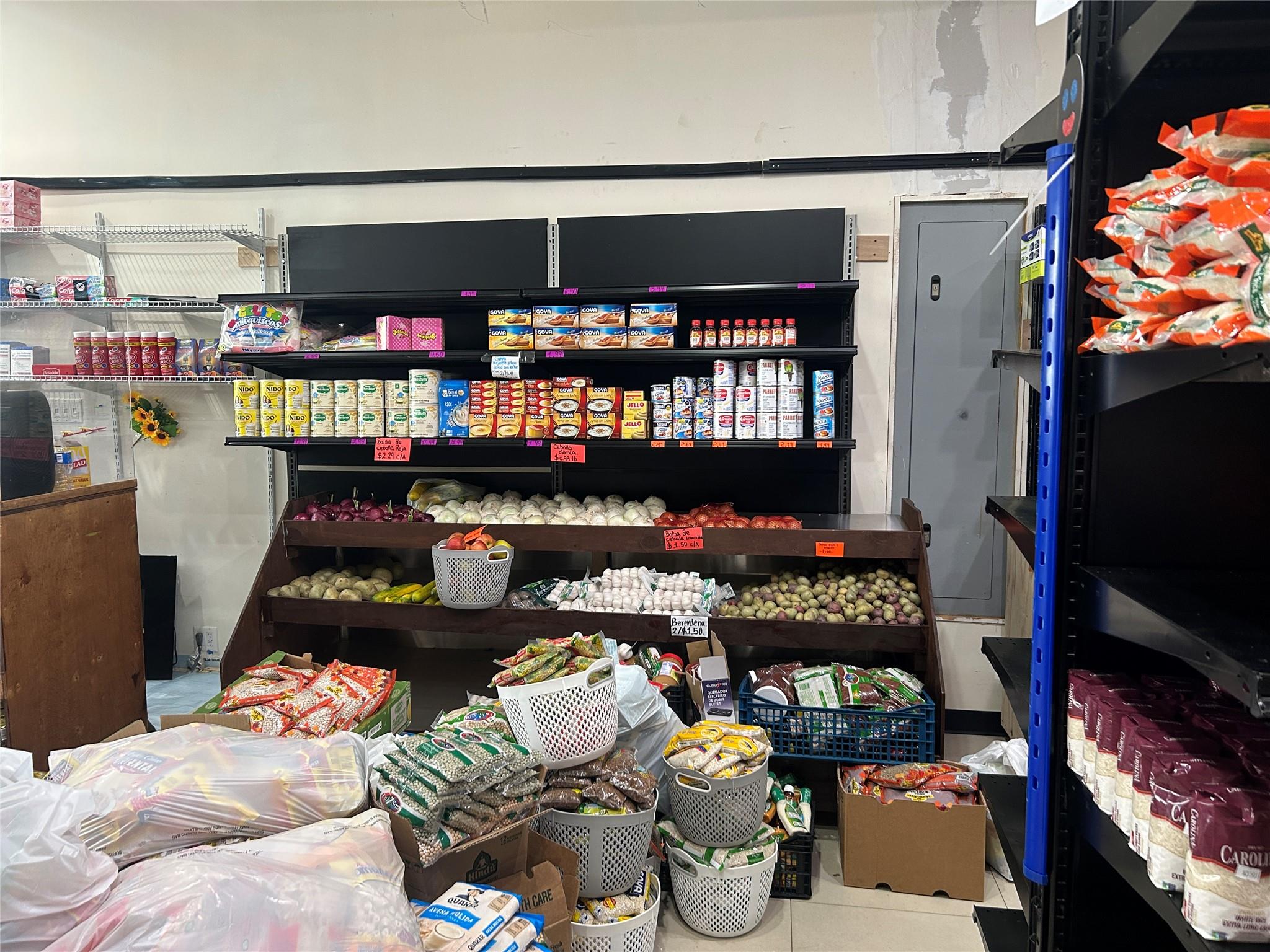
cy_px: 476
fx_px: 954
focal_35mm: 26
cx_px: 635
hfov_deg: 67.3
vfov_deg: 53.1
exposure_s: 1/60
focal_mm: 5.7
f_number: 1.5
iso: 160
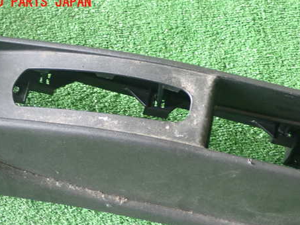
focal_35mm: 102
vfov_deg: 14.5
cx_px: 170
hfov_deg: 19.2
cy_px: 143
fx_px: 884
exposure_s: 1/20
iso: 1000
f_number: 4.1
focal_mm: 13.65
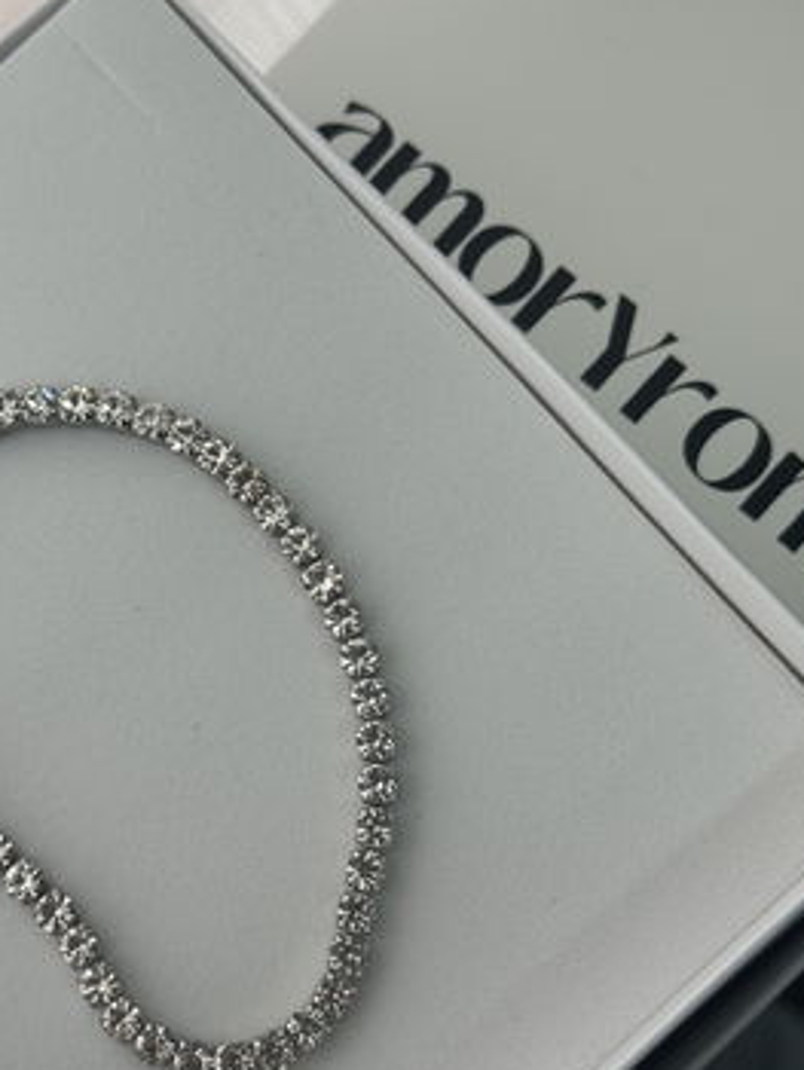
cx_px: 287
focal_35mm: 73
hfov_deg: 20.1
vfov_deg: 26.6
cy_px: 582
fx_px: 2258
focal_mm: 6.76
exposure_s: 1/100
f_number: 1.78
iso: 50
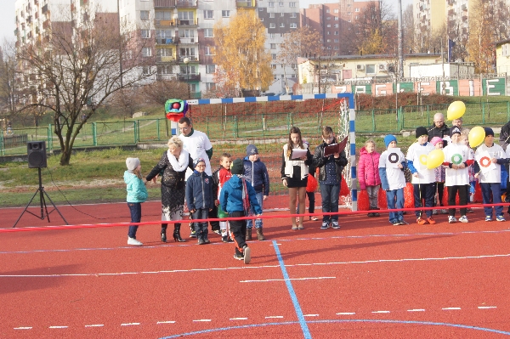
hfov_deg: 29.9
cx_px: 255
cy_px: 170
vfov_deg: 20.1
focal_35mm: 68
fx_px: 955
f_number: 13
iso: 200
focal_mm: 45
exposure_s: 1/160
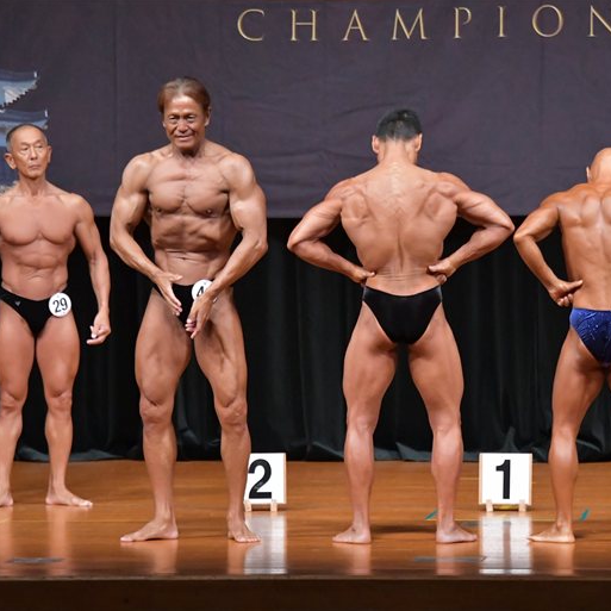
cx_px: 381
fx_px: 5771
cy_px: 305
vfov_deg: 6.1
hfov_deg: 6.1
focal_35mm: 289
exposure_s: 1/400
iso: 6400
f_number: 5.6
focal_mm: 150
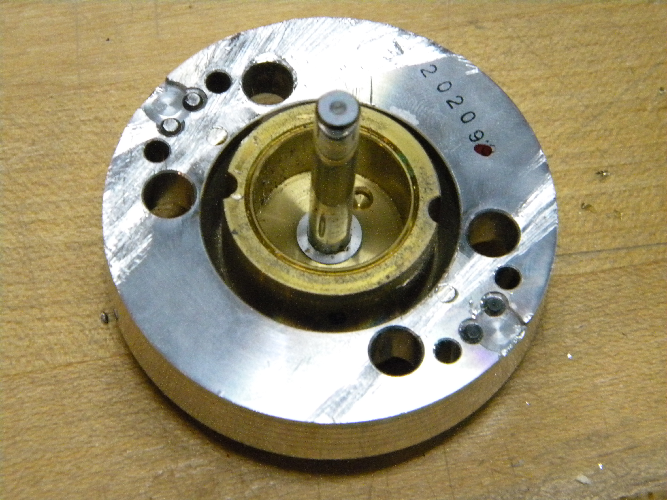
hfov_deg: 13.3
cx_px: 334
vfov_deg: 10.0
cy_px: 250
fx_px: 2852
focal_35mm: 148
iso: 800
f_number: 5
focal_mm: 26.8
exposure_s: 1/46.4
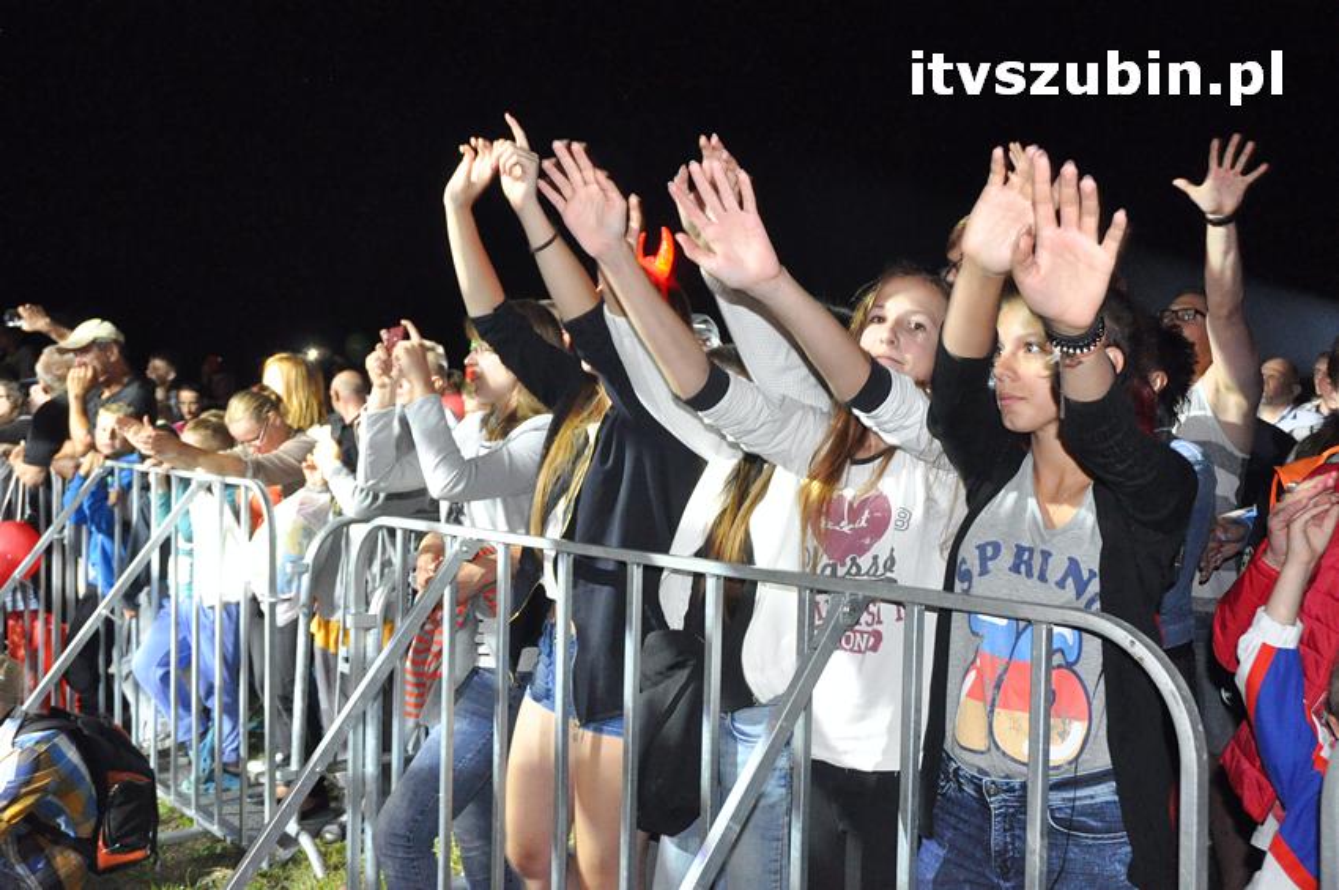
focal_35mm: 36
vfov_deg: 36.8
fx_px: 1338
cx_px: 670
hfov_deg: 53.2
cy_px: 445
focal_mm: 24
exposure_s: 1/60
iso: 3200
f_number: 5.6
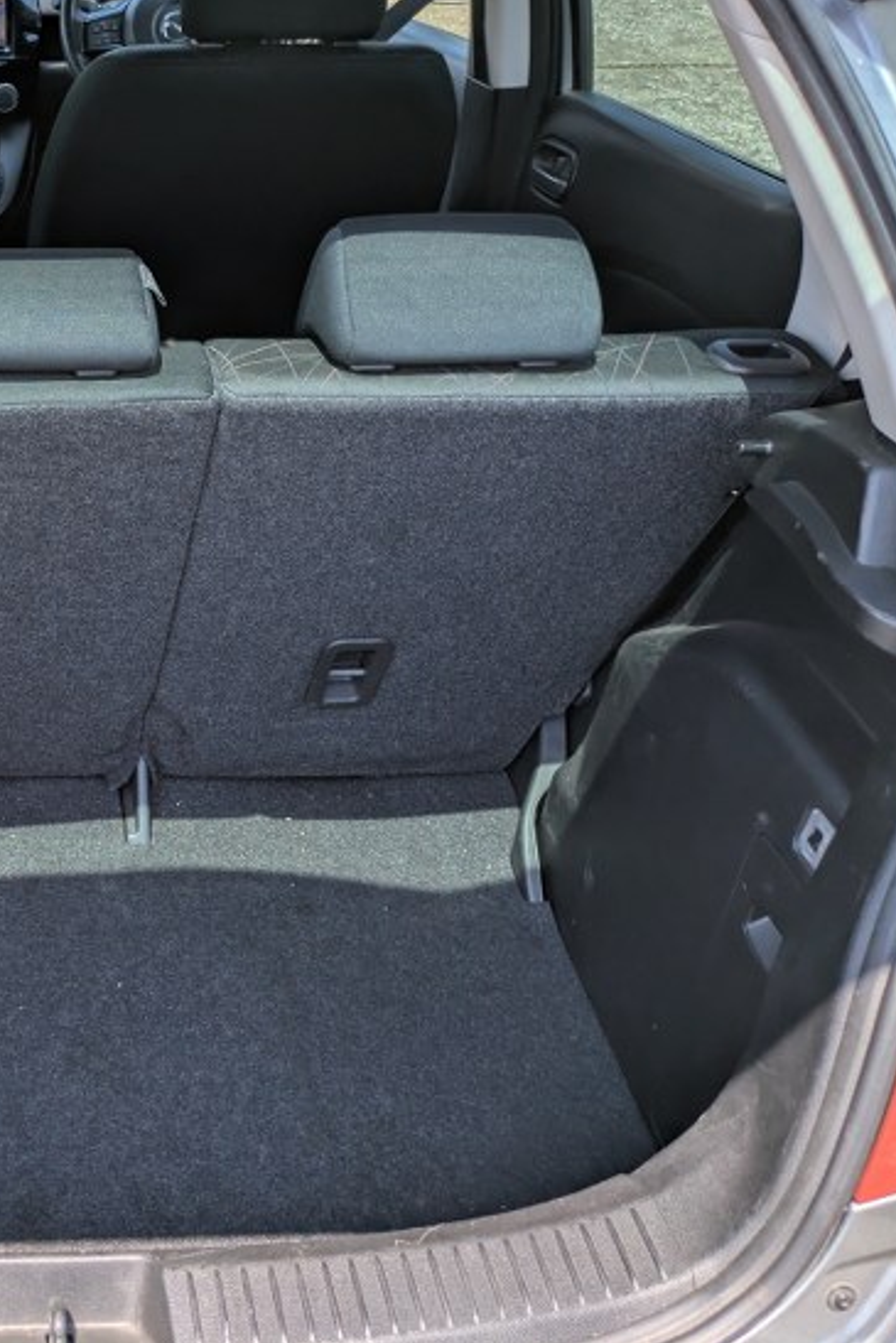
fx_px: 1418
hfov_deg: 32.1
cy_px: 614
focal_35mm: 38
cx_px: -18
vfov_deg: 50.6
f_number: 1.89
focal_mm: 5.43
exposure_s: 1/899
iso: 56
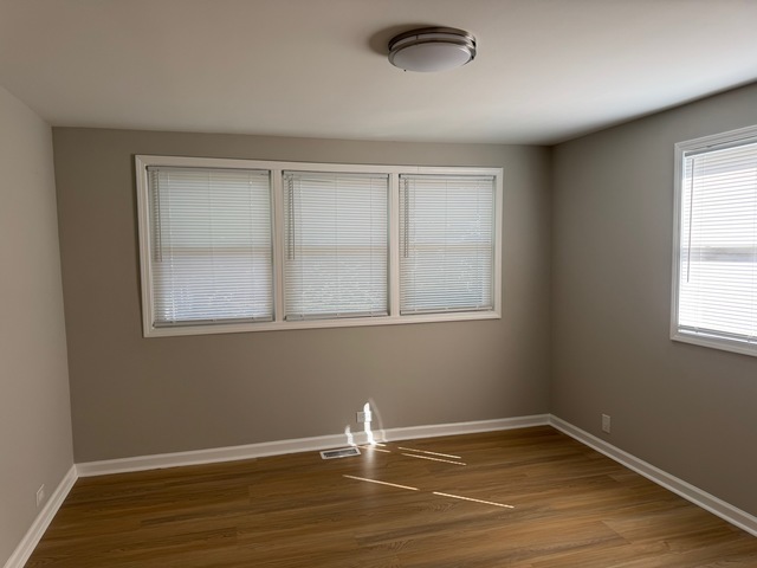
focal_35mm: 24
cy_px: 284
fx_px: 525
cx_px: 378
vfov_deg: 56.8
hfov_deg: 71.6
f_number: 1.78
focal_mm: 6.76
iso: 64
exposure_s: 1/121
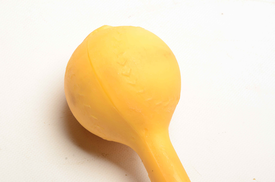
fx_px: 1201
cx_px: 138
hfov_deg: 13.1
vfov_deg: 8.7
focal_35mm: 158
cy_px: 91
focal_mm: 105
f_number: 14
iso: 200
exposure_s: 1/160
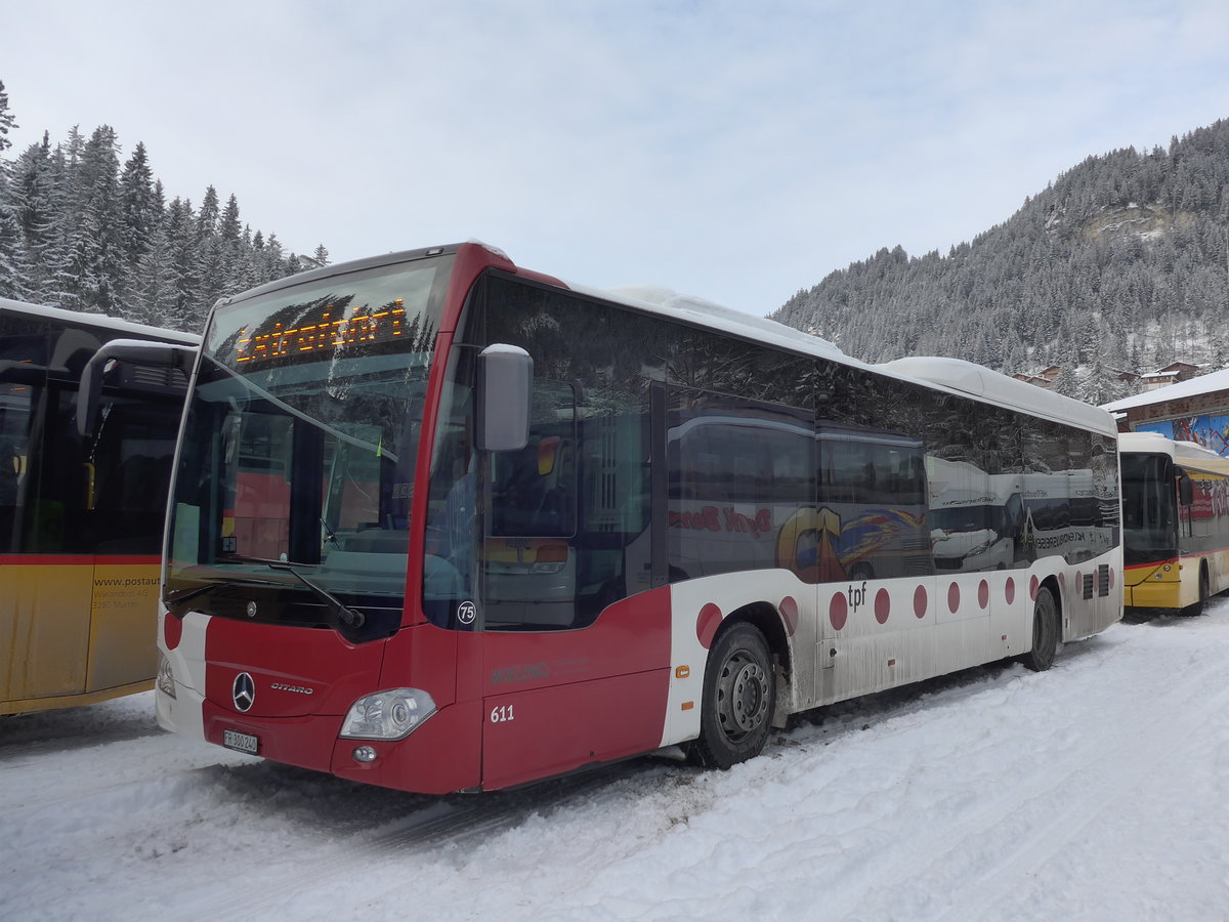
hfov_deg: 61.7
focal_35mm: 29
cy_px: 461
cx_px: 614
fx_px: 1030
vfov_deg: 48.2
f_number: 2.8
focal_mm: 6
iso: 160
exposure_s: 1/800
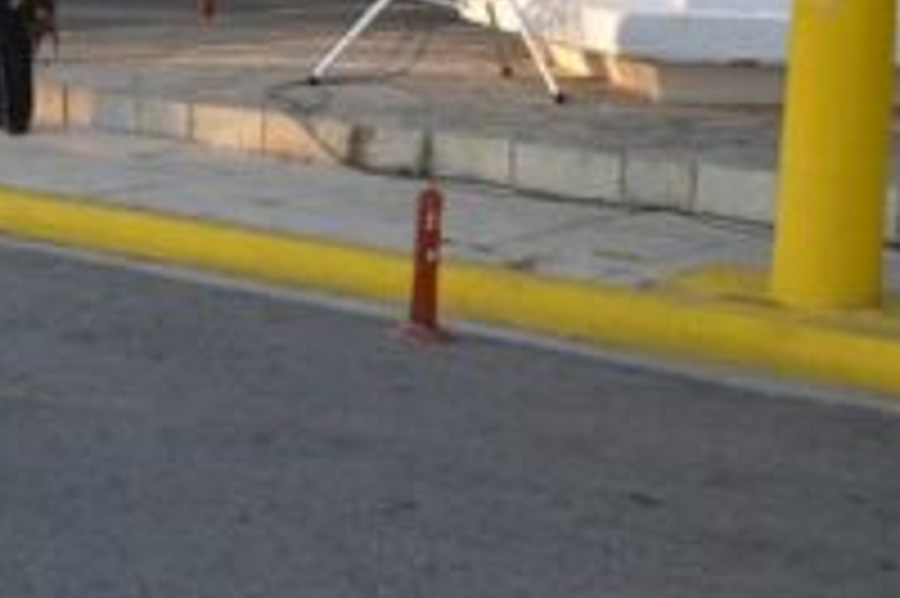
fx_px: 2523
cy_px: -2
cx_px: -634
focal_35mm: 101
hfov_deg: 17.2
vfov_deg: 13.3
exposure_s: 1/250
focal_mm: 18
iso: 125
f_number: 4
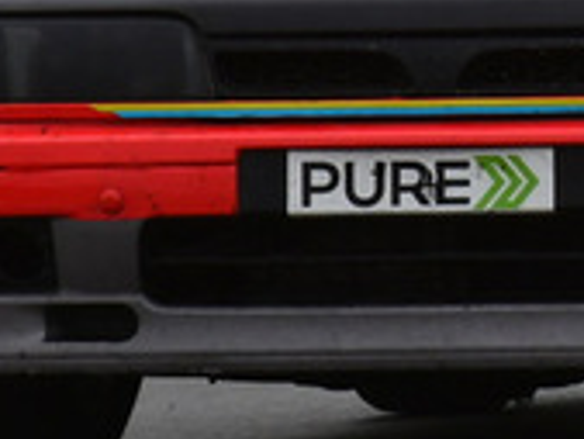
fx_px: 57756
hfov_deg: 0.6
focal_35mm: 3421
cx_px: 733
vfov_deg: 0.4
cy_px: -211
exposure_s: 1/640
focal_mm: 500
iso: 640
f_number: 10
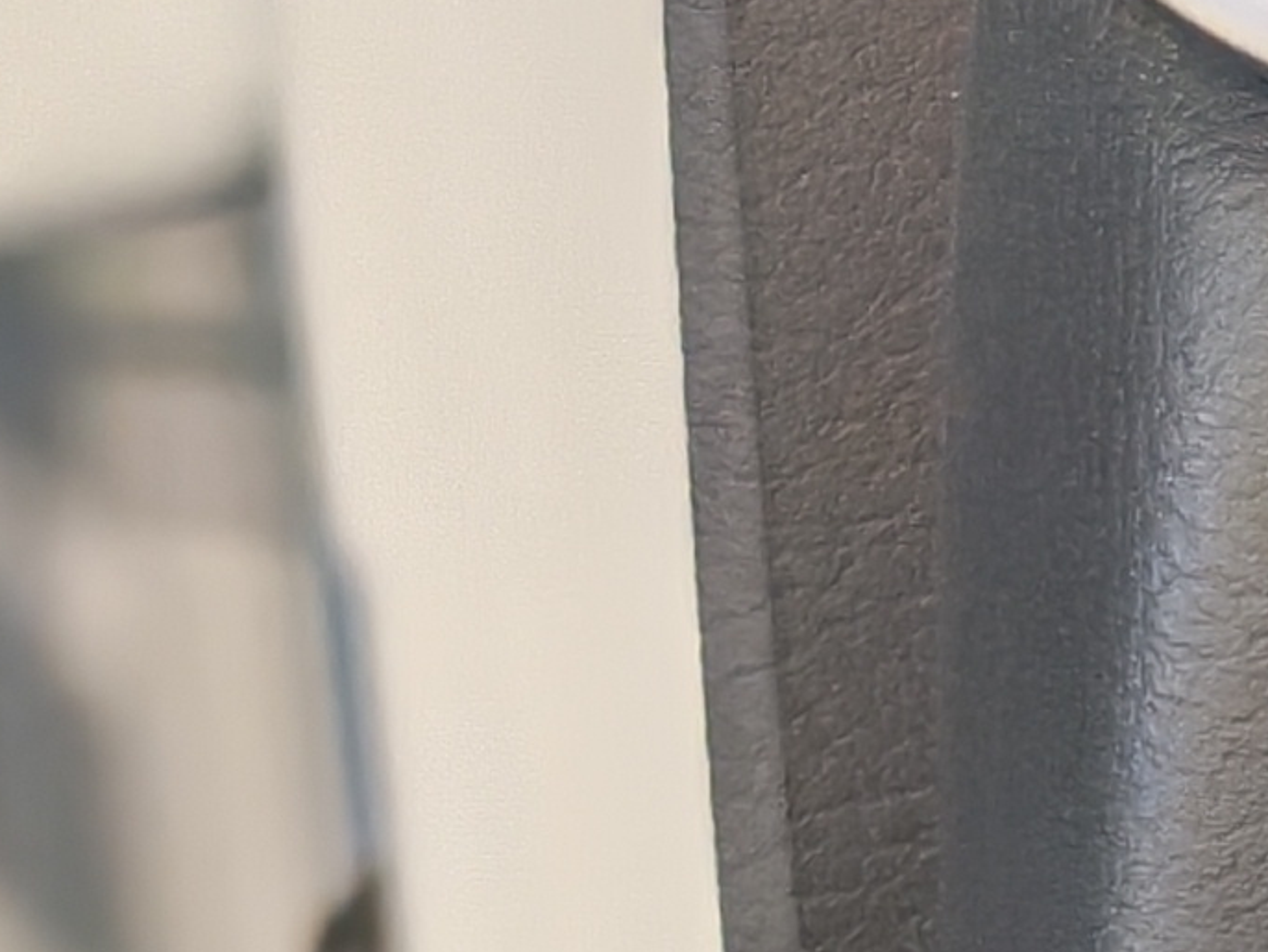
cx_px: 3344
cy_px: 1022
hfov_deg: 8.8
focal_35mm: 197
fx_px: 7219
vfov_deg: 7.5
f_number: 1.9
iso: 1000
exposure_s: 1/100
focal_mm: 6.12
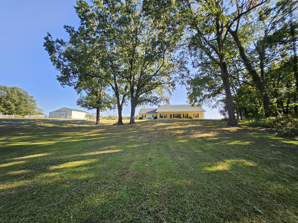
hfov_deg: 106.2
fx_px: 112
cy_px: 112
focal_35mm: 13
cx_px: 149
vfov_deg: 89.9
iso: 32
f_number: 2.2
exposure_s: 1/265
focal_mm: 1.74
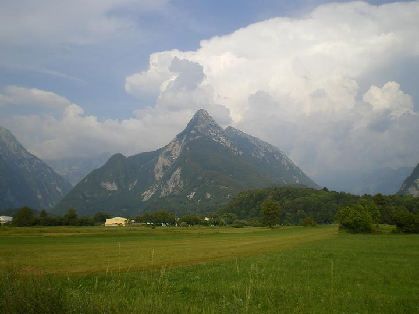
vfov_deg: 37.7
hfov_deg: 49.0
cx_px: 210
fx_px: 460
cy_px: 157
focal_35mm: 38
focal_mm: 6.3
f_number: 4.6
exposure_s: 1/500
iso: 64
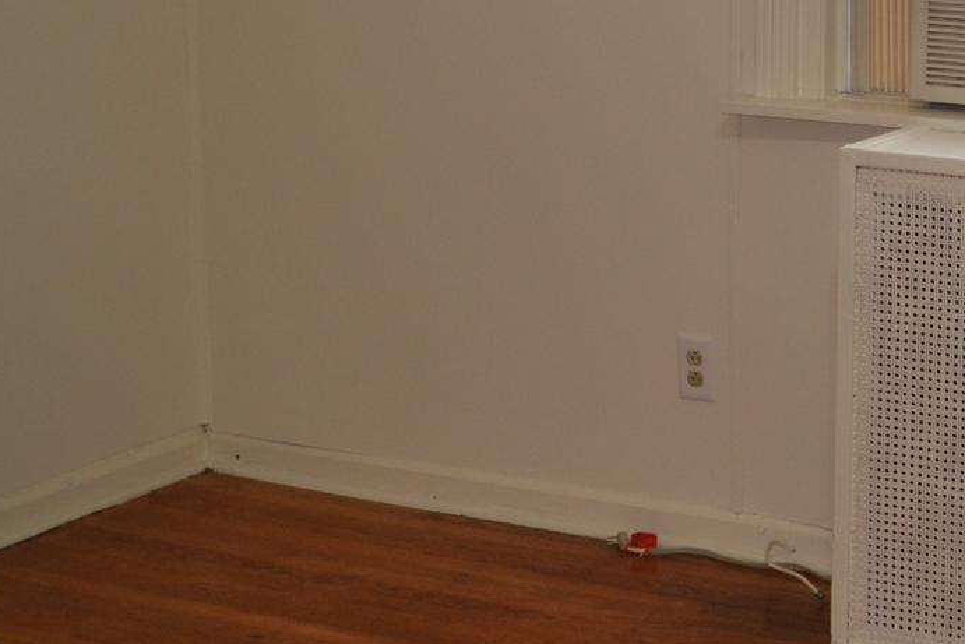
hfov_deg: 22.0
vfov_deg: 16.6
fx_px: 2145
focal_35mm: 80
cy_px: -30
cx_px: 1345
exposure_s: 1/60
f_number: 3.5
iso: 400
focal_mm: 18
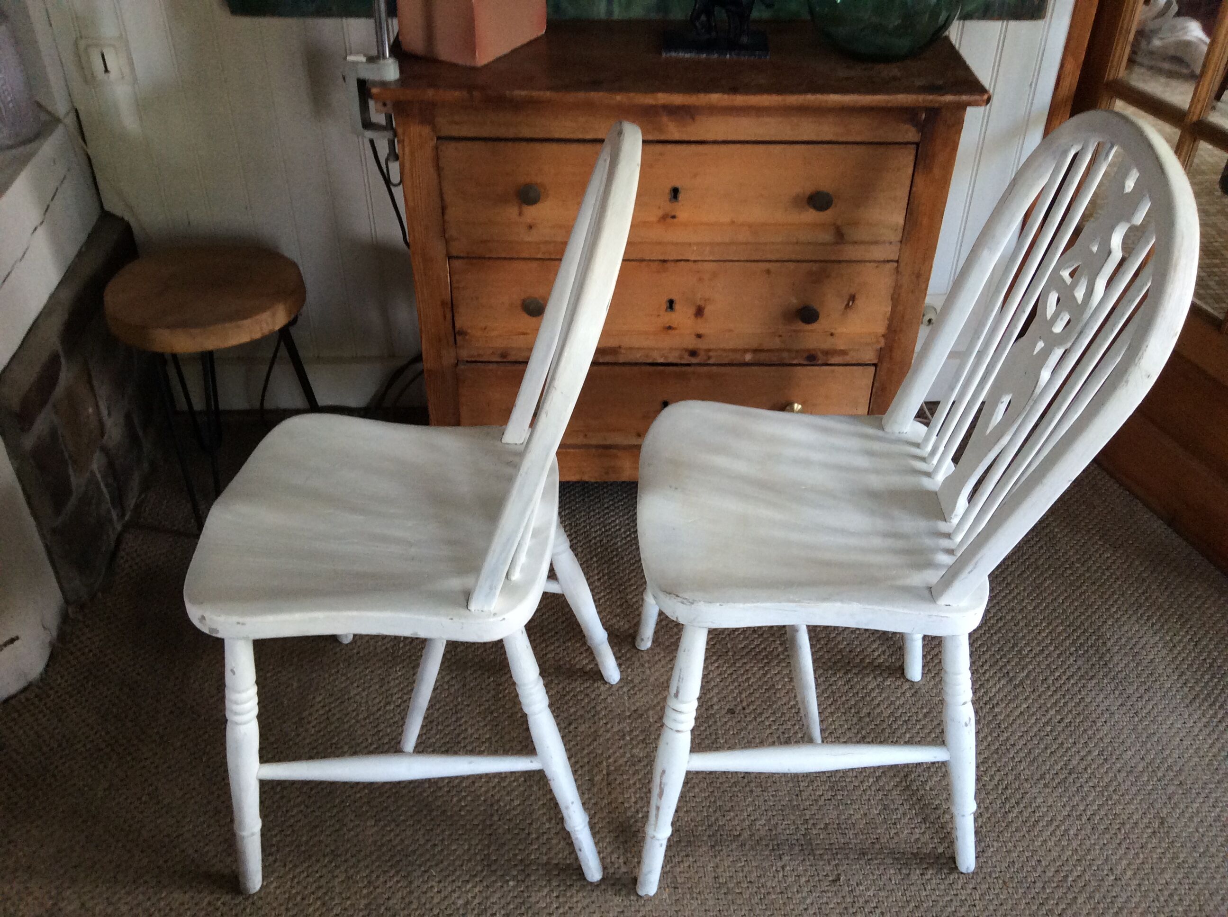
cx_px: 614
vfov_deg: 44.1
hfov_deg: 56.9
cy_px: 458
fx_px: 1134
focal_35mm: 32
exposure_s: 1/25
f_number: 2.4
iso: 80
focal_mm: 3.3
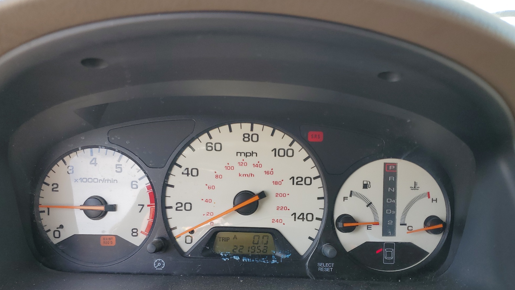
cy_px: 197
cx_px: 260
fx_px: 396
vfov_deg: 39.6
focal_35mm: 29
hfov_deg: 66.1
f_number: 1.5
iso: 50
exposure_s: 1/286
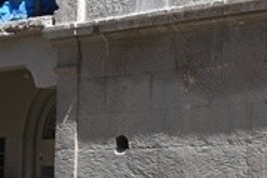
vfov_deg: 8.8
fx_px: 1142
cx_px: 405
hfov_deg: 12.6
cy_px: -29
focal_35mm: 154
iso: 180
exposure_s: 1/500
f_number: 8
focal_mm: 18
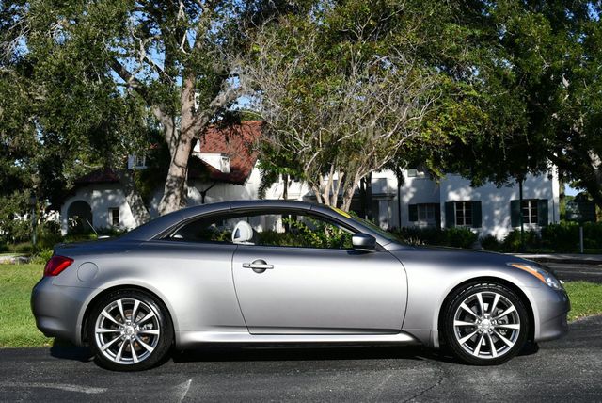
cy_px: 202
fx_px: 904
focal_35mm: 54
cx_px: 301
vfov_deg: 25.1
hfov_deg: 36.8
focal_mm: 27
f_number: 9
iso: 100
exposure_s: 1/320
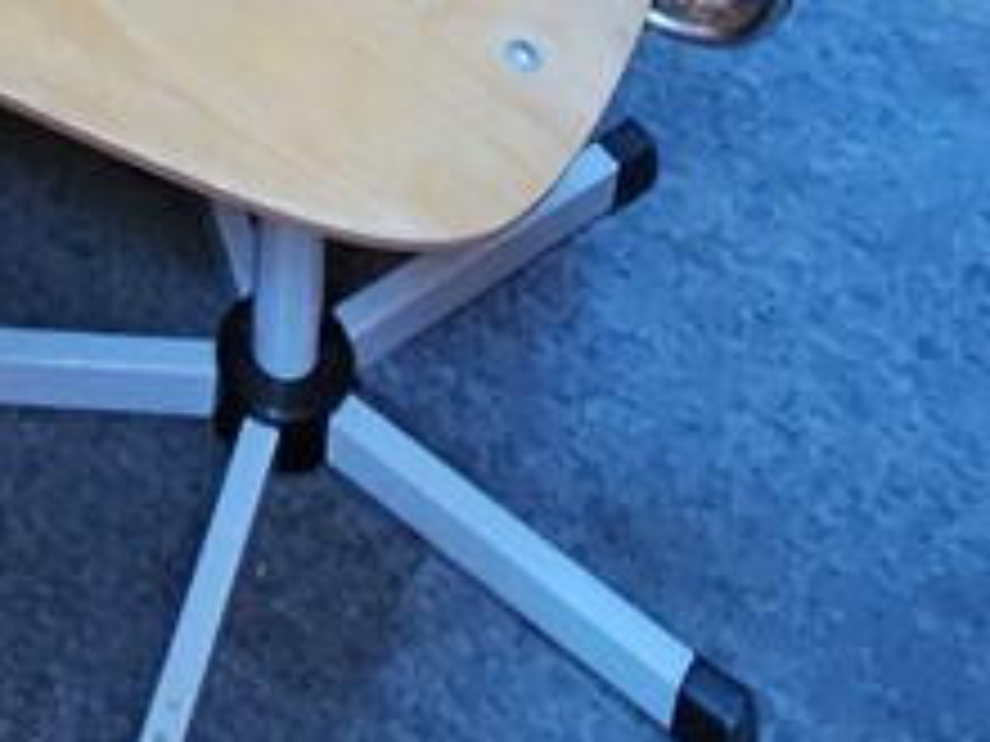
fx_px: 2116
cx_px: 58
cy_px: -1021
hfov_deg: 25.3
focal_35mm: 74
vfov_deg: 14.0
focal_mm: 2.2
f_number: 2.2
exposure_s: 1/33
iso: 500
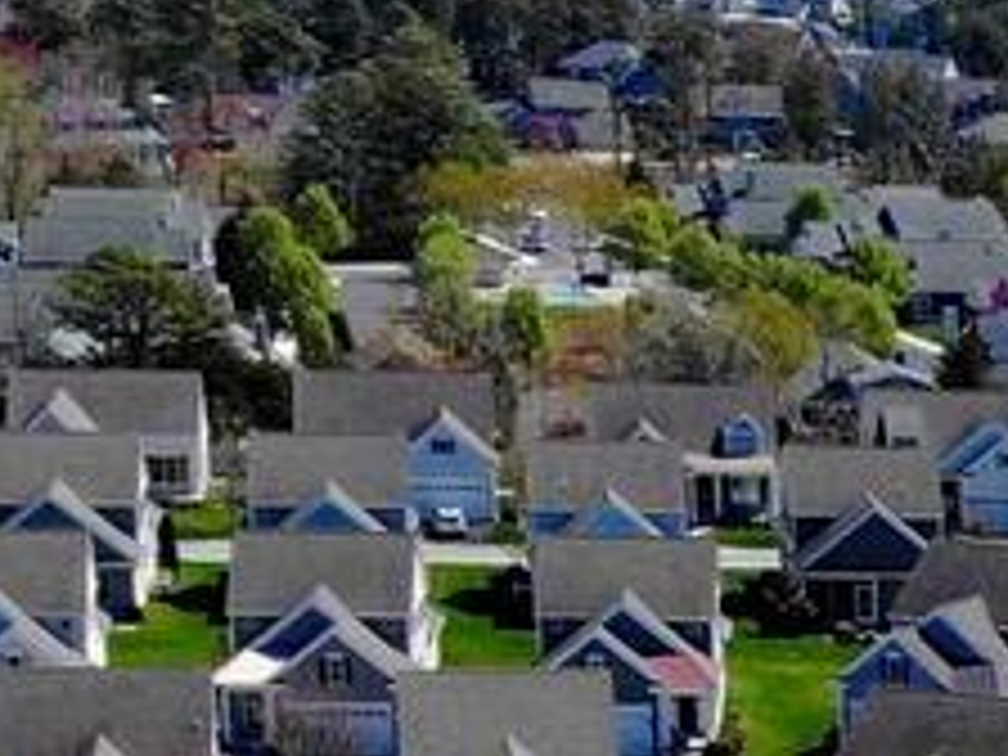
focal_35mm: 154
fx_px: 4484
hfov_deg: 11.4
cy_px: 1244
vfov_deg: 9.3
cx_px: 2115
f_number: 2.8
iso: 104
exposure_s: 1/1018
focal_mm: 4.5
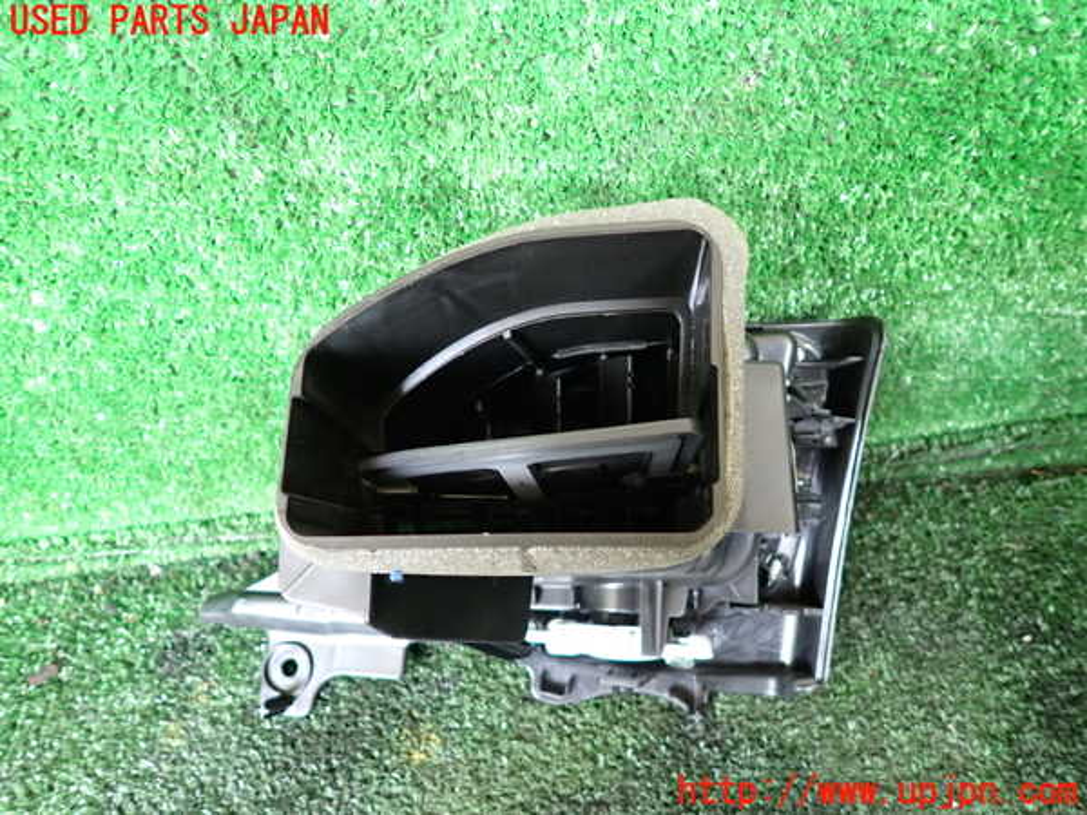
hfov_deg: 69.4
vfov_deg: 54.9
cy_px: 408
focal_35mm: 25
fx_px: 785
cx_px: 544
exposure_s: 1/30
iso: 320
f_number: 2
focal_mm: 4.5
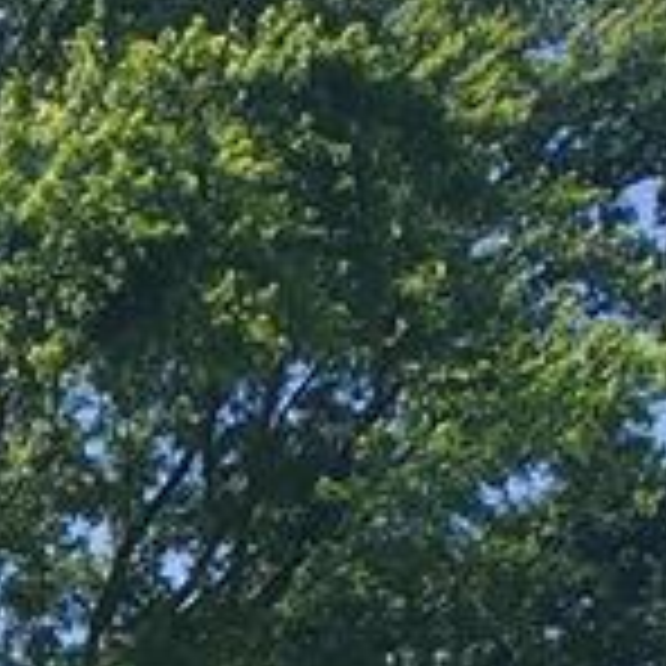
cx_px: -1017
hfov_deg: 9.6
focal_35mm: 159
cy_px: 1544
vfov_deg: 9.8
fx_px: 3461
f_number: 2.4
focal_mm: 4.3
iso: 50
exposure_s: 1/1008
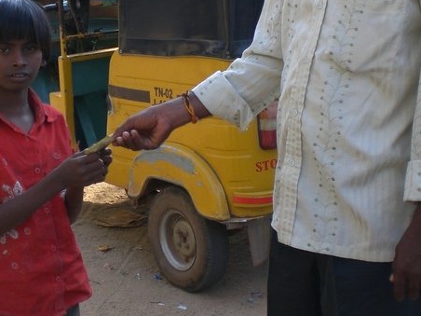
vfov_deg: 17.1
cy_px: 123
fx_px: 1046
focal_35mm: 86
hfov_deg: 22.6
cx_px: 135
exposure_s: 1/200
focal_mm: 6.3
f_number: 3.1
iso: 50
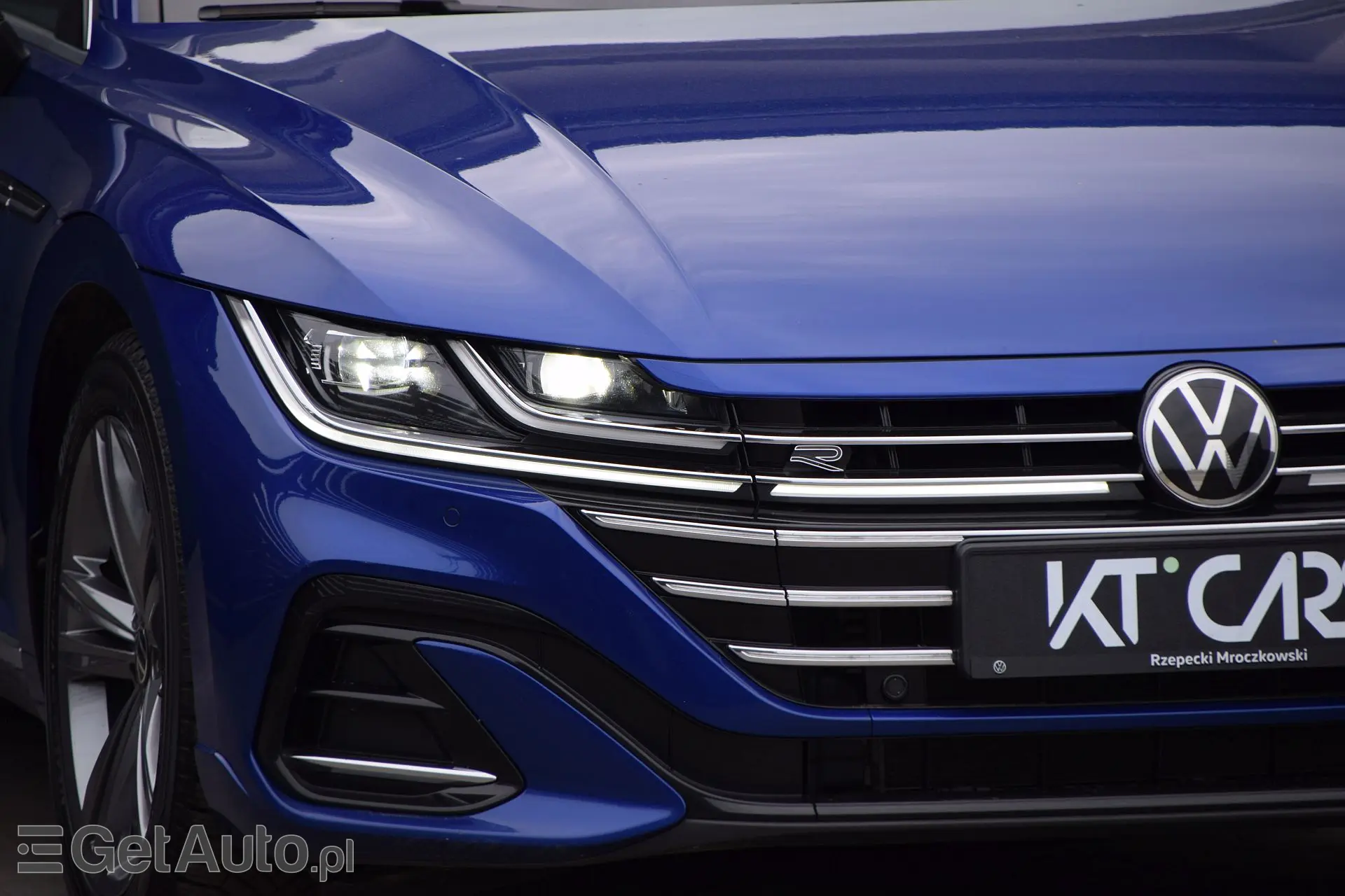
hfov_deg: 6.9
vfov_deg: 4.6
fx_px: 11207
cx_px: 672
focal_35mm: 300
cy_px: 448
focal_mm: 200
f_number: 6.3
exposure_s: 1/500
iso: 320
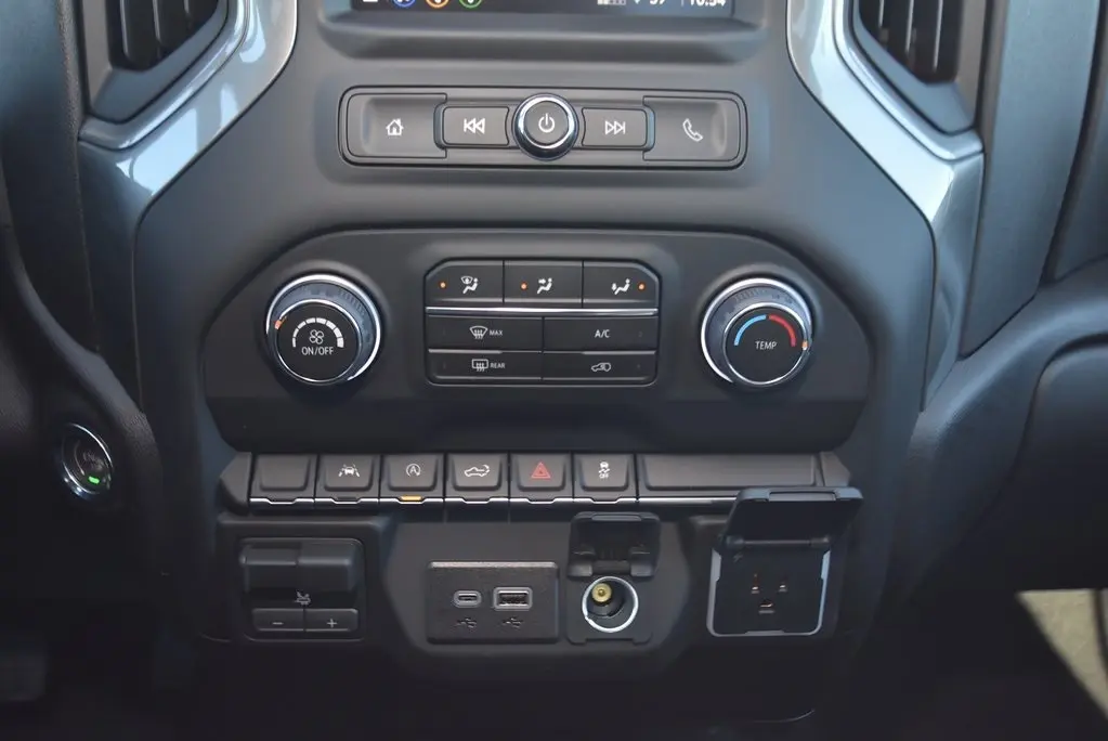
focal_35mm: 36
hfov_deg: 53.1
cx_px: 554
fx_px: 1109
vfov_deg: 36.9
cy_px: 370
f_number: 4.5
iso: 500
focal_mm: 24
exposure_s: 1/100
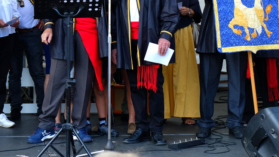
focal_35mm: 95
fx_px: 703
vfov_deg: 12.5
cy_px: -13
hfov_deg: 22.0
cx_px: 35
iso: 100
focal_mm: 31.5
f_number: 3.6
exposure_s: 1/160
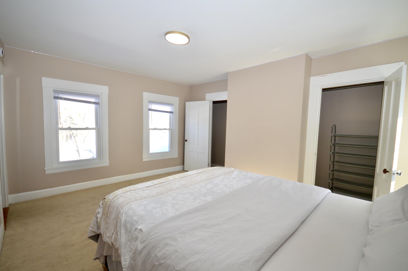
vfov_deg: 77.2
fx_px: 170
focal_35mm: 15
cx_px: 204
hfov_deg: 100.4
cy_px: 136
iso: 400
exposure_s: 1/125
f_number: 5.6
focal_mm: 10
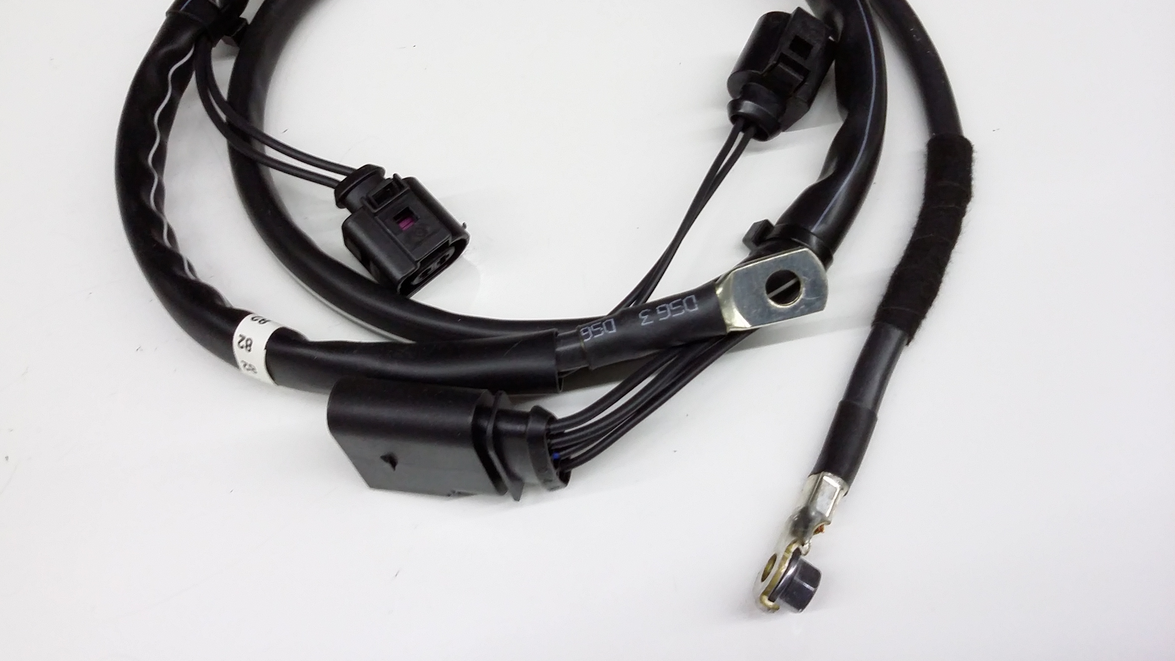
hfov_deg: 55.3
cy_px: 236
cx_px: 574
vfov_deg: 32.6
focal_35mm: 36
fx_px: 1122
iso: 160
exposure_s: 1/17
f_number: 2.4
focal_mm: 3.4
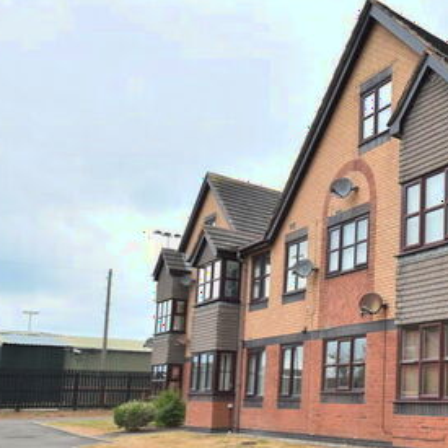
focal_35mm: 39
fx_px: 571
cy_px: 323
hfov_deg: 35.1
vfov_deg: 41.8
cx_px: 520
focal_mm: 12
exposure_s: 1/250
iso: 100
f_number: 4.5
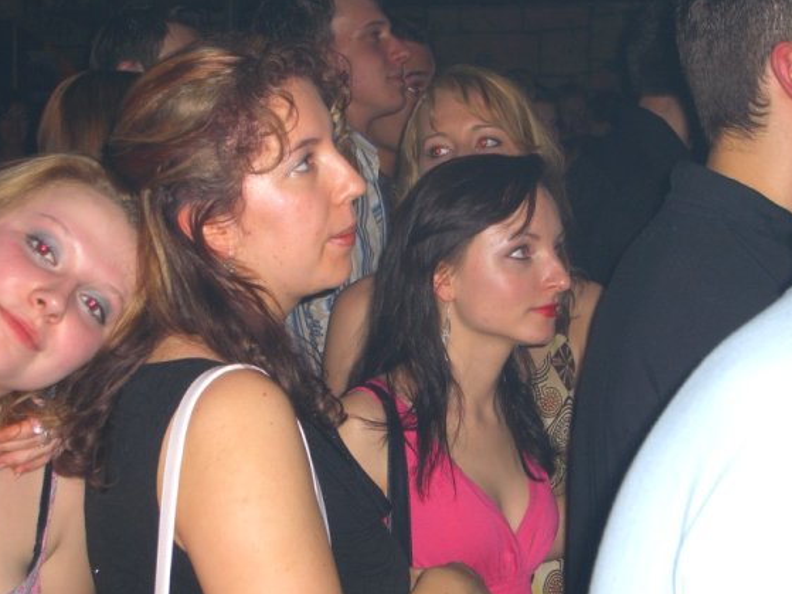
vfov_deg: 20.2
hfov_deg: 26.7
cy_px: 315
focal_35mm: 73
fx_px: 1670
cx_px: 412
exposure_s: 1/60
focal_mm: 14.2
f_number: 4
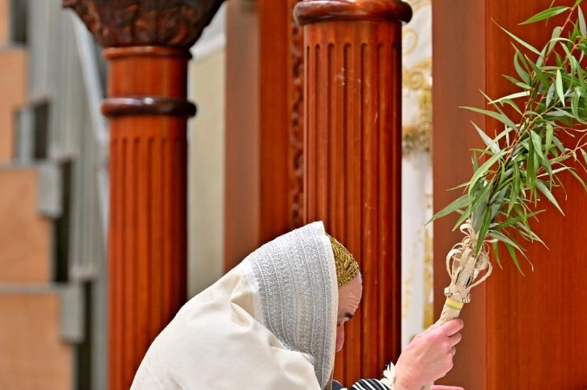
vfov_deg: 4.8
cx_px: 381
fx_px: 4644
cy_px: 216
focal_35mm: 285
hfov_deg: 7.2
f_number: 2.8
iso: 250
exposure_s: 1/320
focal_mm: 135
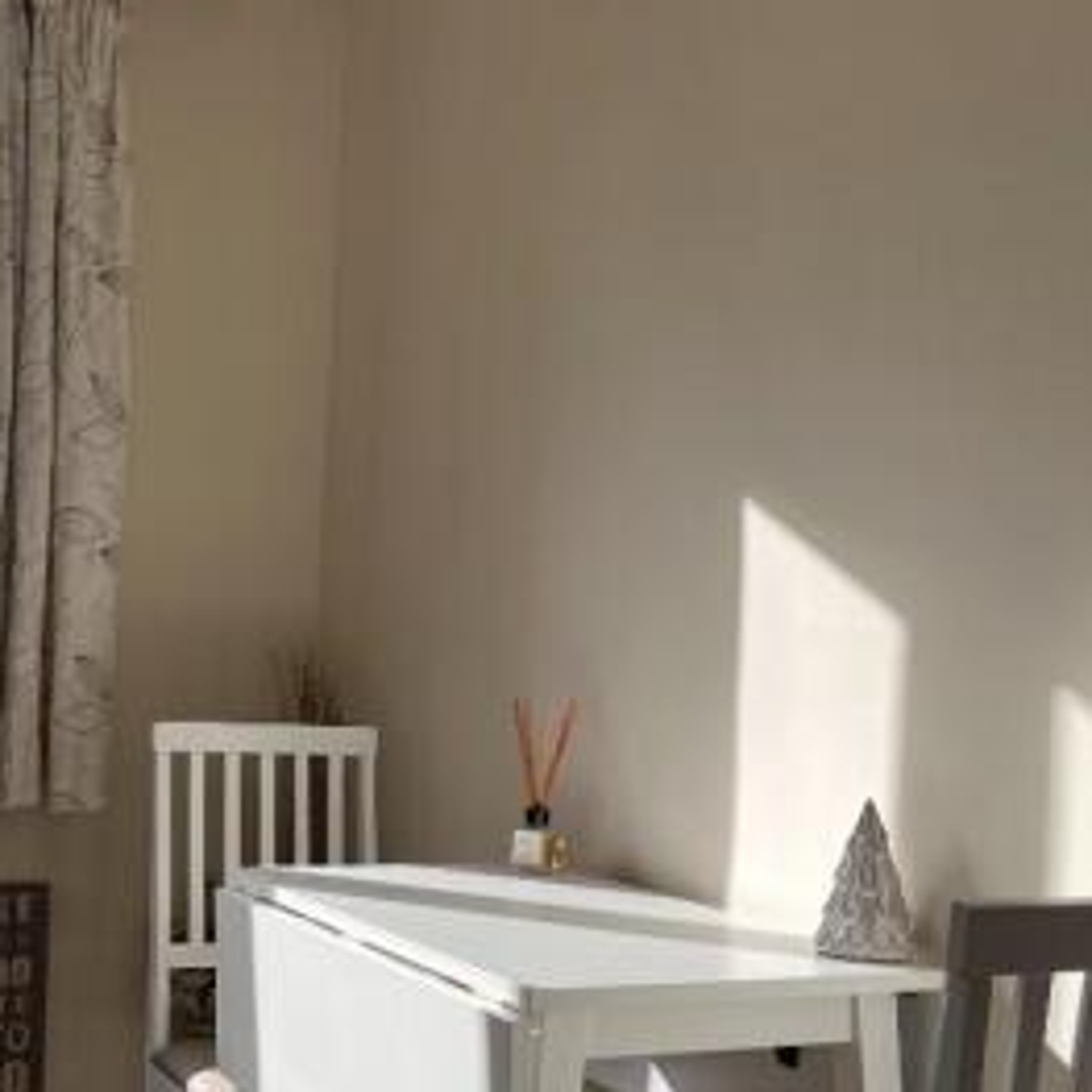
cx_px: 334
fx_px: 1820
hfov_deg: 33.0
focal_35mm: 51
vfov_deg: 33.4
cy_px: 608
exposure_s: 1/1212
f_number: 1.6
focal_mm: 5.1
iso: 50
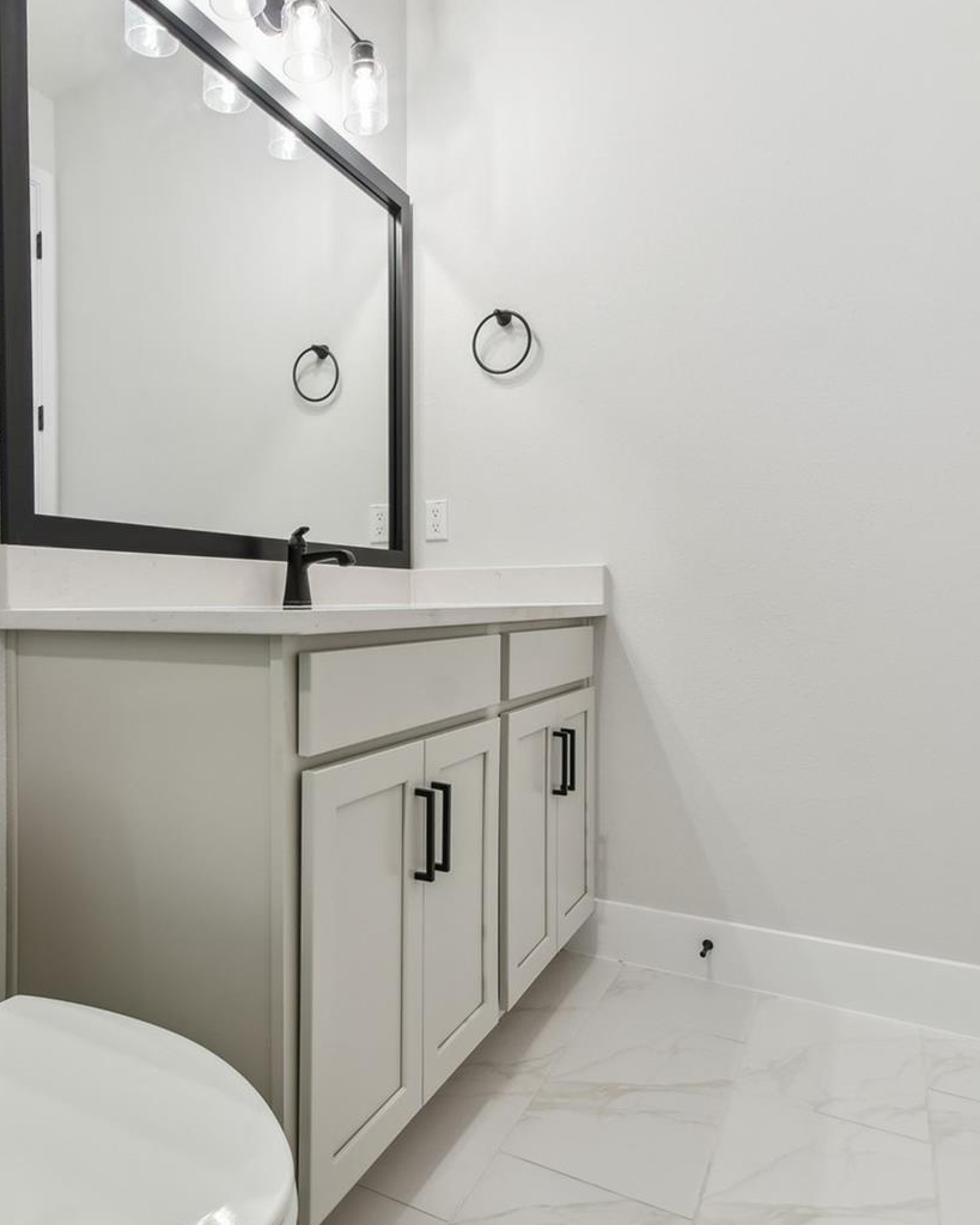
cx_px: 340
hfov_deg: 61.8
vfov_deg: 75.0
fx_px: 798
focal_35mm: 22
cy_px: 623
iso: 100
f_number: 7.1
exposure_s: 1/8
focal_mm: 10
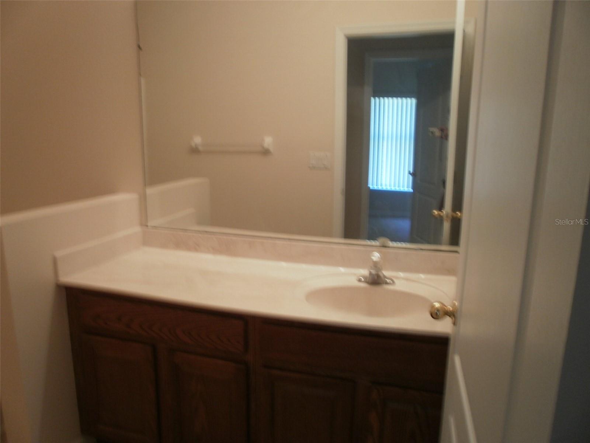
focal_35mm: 26
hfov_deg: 67.3
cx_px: 295
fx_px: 443
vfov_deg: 53.1
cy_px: 222
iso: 125
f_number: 2.6
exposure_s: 1/25
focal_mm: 4.65
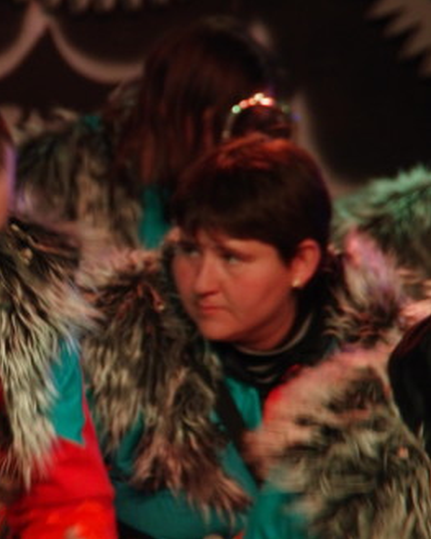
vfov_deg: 4.5
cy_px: 270
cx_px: 23
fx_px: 6812
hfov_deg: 3.6
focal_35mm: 427
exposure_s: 1/30
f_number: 6.3
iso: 3200
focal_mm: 200
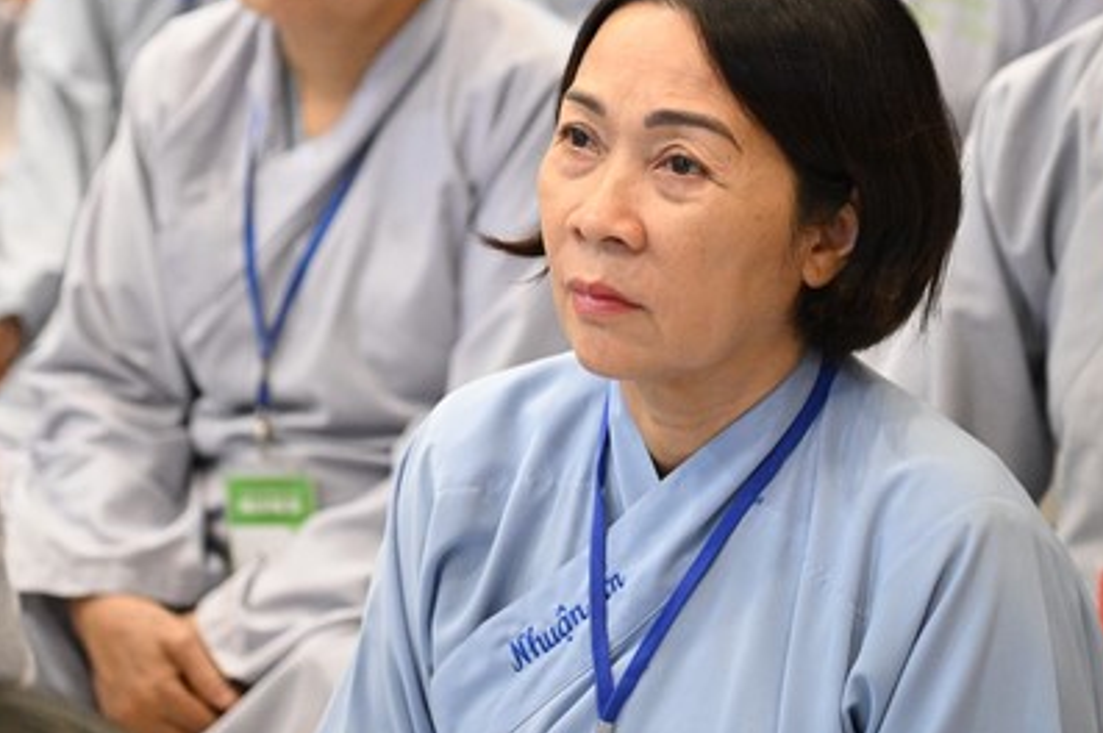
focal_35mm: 196
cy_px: 157
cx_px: 564
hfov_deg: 10.5
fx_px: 6000
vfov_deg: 7.0
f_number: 4
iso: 8000
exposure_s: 1/125
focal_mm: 120
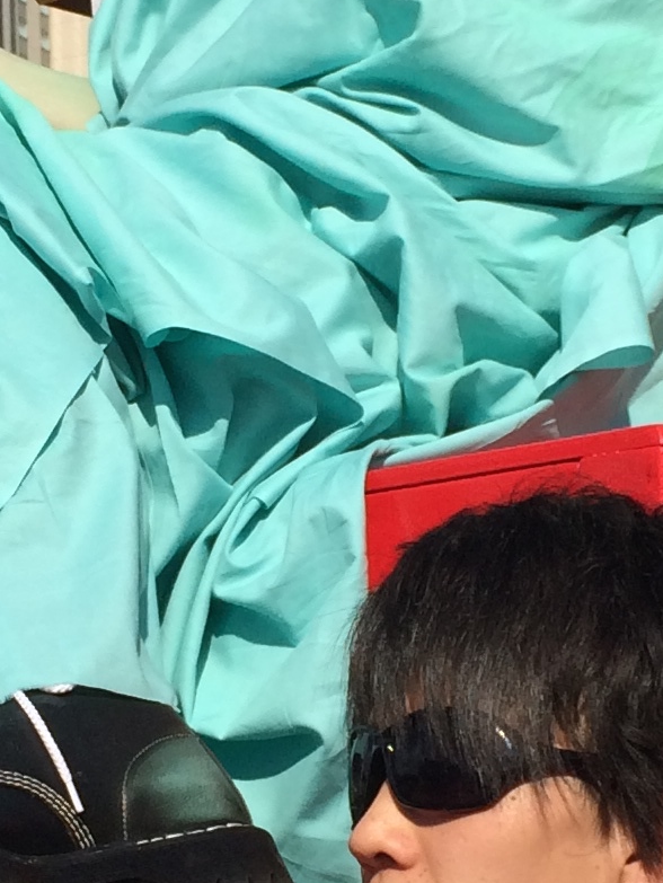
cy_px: 707
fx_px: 3190
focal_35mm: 125
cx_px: 226
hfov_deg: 11.9
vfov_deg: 15.7
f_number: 2.2
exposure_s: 1/3731
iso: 40
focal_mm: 4.12
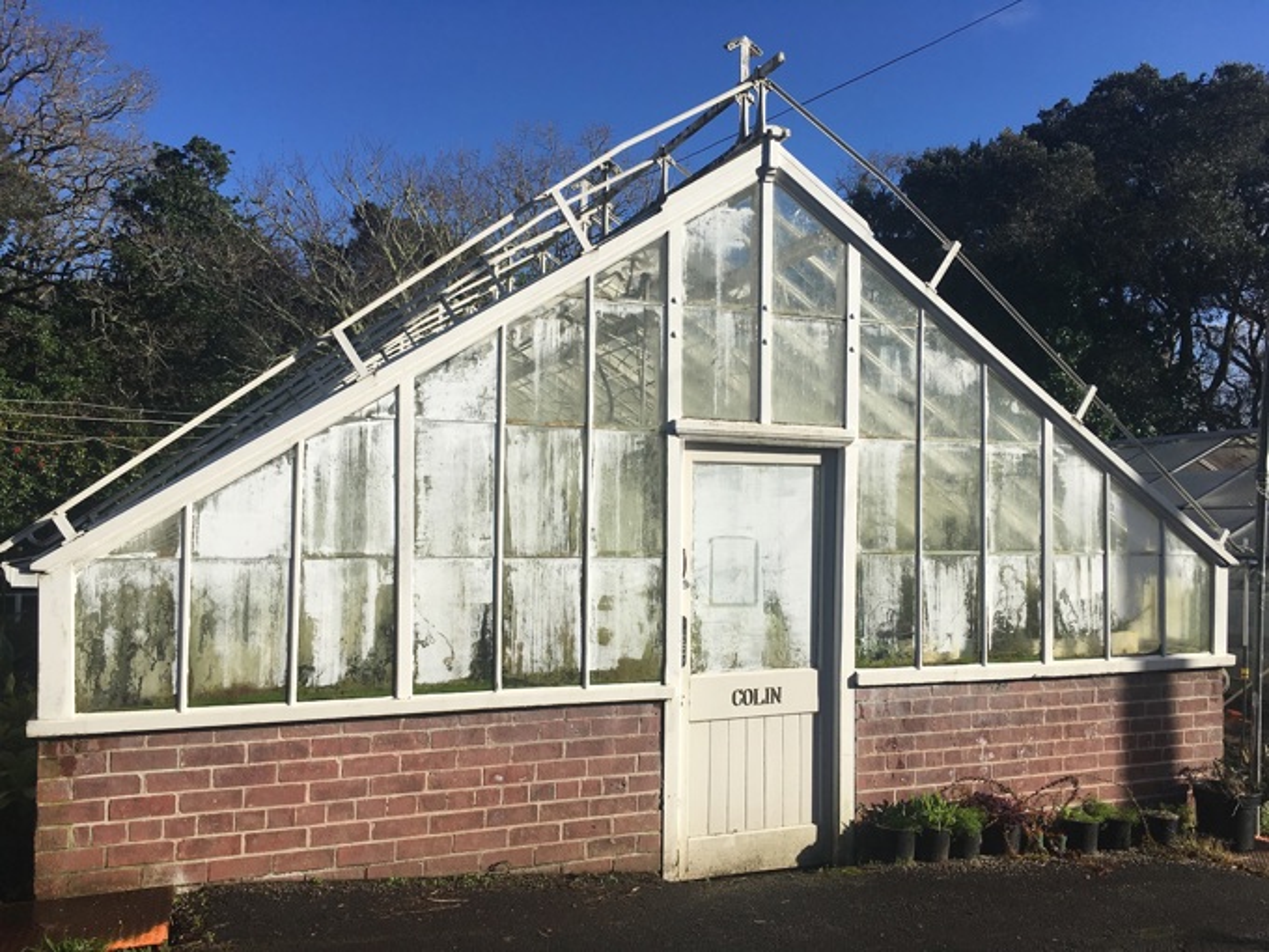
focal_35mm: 29
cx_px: 634
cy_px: 476
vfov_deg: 48.2
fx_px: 1063
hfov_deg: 61.7
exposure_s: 1/2404
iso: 25
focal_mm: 4.15
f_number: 2.2
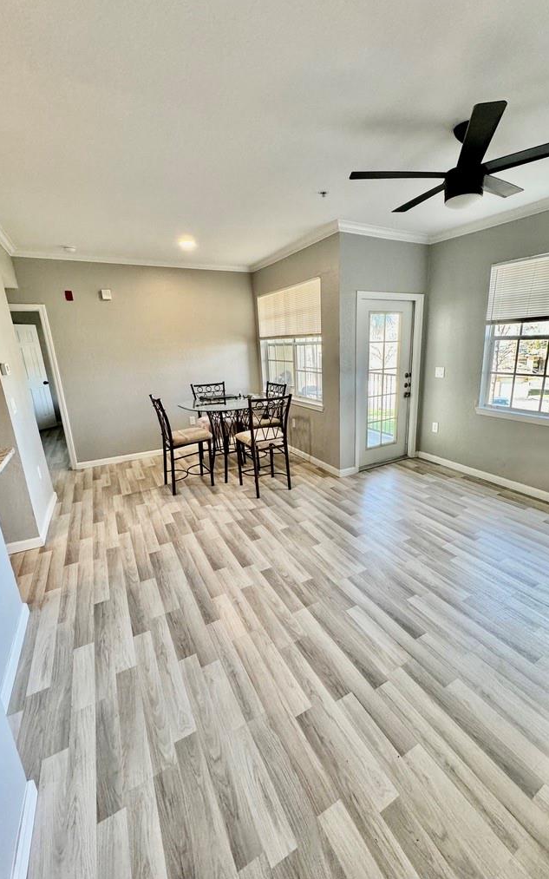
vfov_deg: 101.5
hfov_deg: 74.6
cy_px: 436
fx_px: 359
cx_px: 303
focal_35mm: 15
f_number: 2.2
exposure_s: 1/120
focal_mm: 2.22
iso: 320
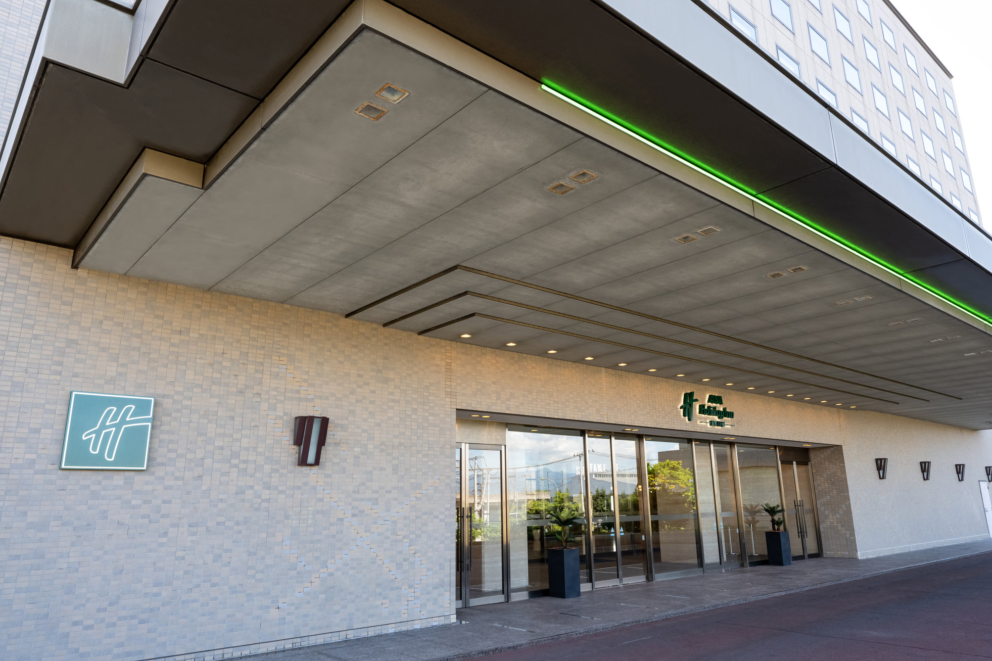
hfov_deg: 72.5
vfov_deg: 52.1
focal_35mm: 25
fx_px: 676
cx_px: 514
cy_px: 318
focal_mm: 23.5
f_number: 9
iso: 800
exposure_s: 1/100
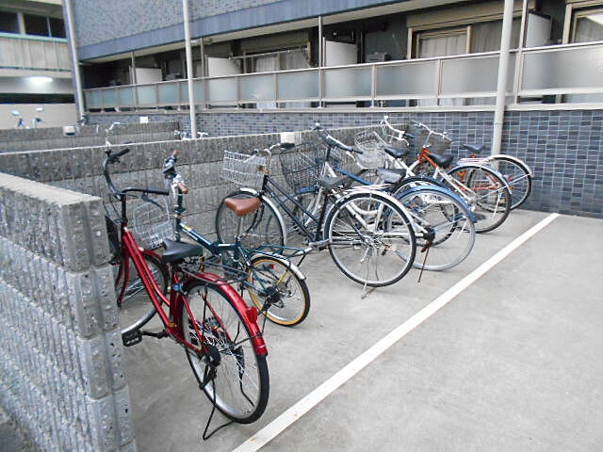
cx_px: 302
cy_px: 226
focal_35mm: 26
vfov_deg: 53.1
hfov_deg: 67.3
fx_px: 453
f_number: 3.2
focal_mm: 4.6
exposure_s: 1/80
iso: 800
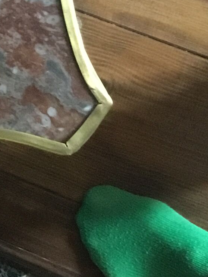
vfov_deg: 13.1
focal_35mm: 136
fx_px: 1090
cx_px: -221
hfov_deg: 10.0
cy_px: -220
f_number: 2.4
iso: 200
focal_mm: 3.3
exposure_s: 1/17
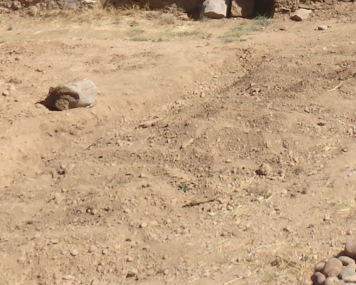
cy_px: -191
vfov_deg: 17.0
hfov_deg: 21.6
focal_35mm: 78
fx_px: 822
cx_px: 486
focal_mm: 3.7
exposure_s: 1/400
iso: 125
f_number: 6
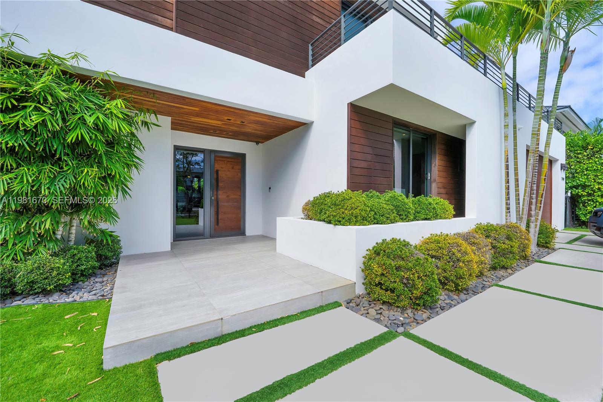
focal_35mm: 14
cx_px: 302
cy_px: 201
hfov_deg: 104.3
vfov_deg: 81.2
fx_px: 234
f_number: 8
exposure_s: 1/1250
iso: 400
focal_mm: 14
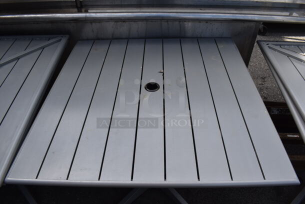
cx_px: 152
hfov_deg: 67.3
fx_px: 229
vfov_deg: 48.0
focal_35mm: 27
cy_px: 102
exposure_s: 1/400
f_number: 8
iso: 200
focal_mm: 18
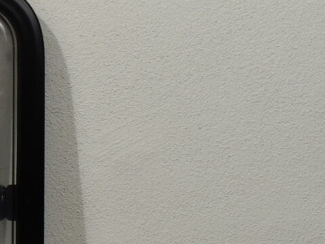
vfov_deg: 8.4
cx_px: -313
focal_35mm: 177
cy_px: 120
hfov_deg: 10.4
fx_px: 1658
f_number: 5.6
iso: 320
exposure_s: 1/125
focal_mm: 23
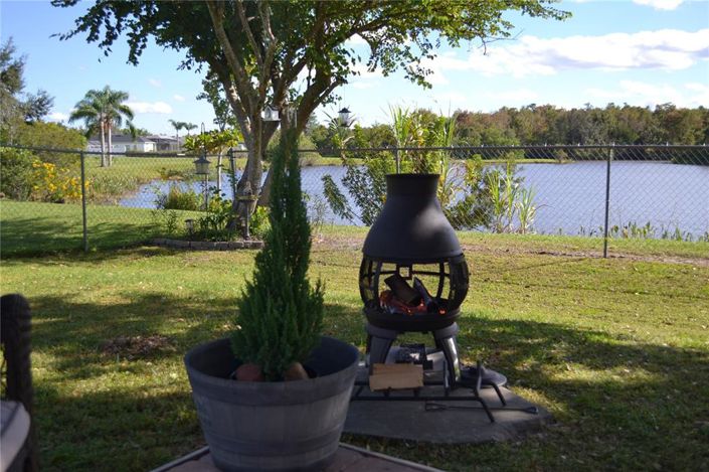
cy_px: 236
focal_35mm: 36
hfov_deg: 53.2
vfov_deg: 36.8
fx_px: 708
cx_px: 354
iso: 100
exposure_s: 1/400
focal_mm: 24
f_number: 4
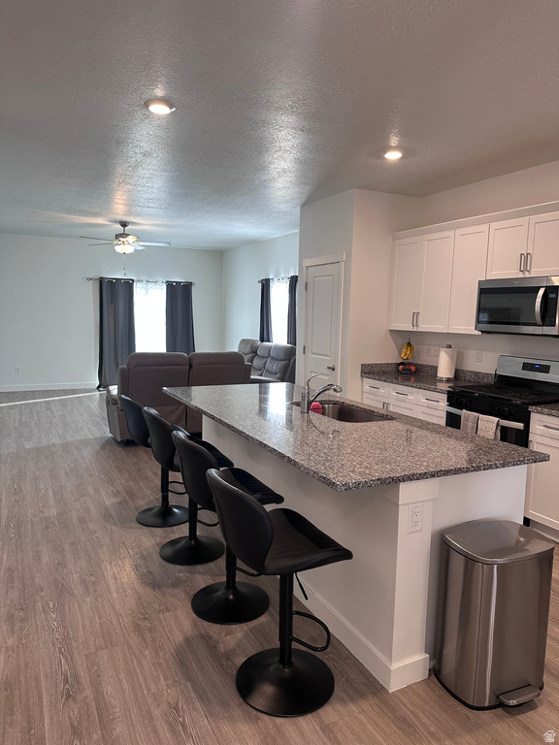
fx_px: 517
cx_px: 280
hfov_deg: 56.8
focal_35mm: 24
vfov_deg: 71.6
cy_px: 372
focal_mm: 6.86
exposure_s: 1/120
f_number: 1.78
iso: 200
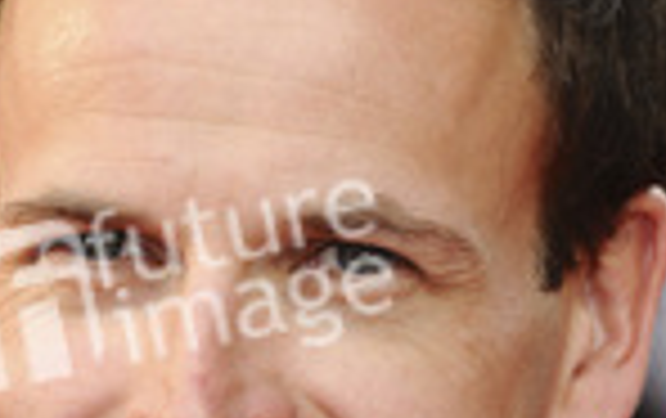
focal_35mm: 763
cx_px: 295
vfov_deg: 1.7
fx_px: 13877
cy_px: 512
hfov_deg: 2.7
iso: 320
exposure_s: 1/250
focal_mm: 185
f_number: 5.6
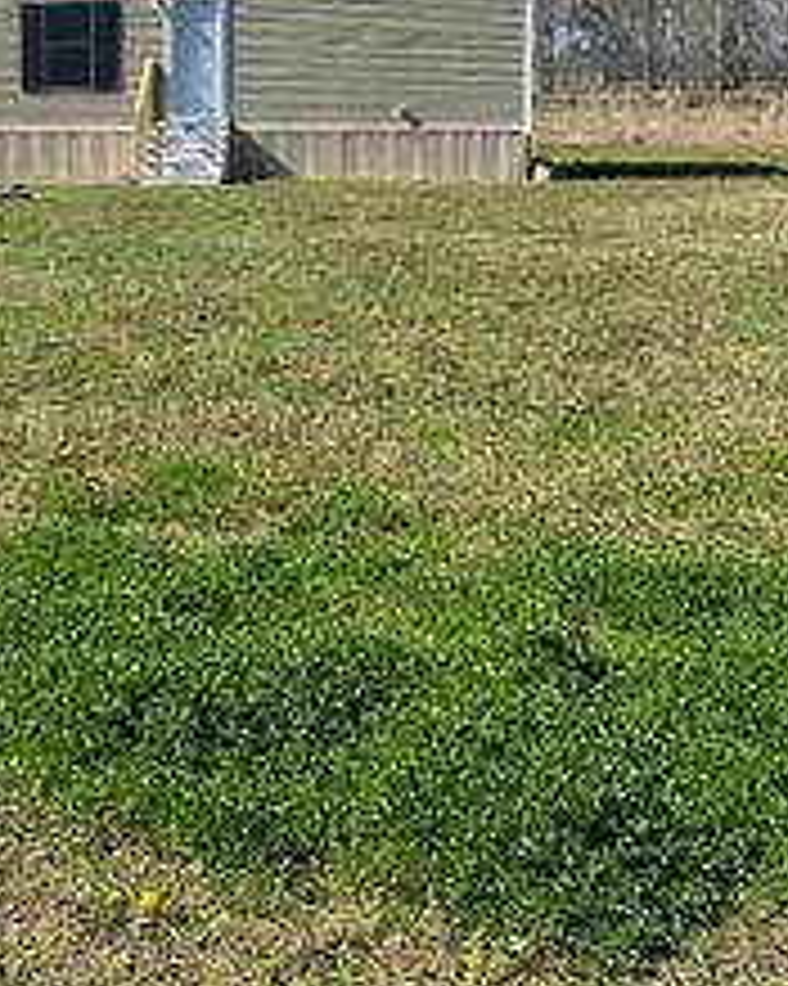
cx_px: 18
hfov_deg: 25.1
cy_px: 227
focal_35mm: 58
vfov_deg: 31.8
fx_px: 1692
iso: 32
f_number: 1.8
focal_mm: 4.25
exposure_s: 1/2410
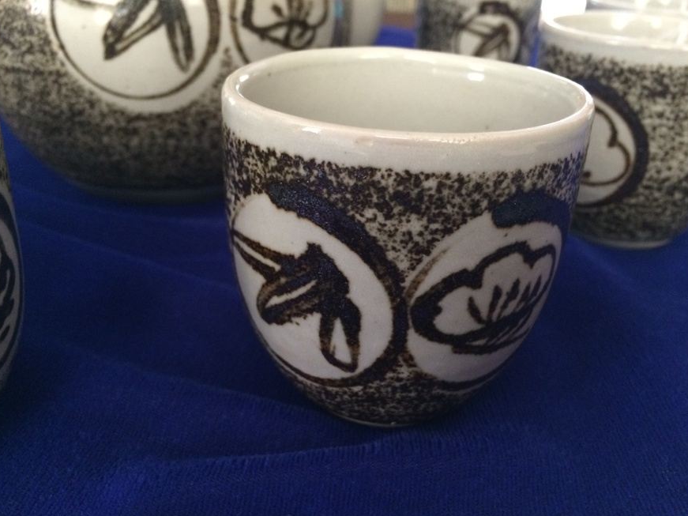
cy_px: 254
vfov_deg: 45.4
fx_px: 616
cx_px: 347
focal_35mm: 31
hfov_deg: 58.4
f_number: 2.2
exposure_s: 1/17
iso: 320
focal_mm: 4.12
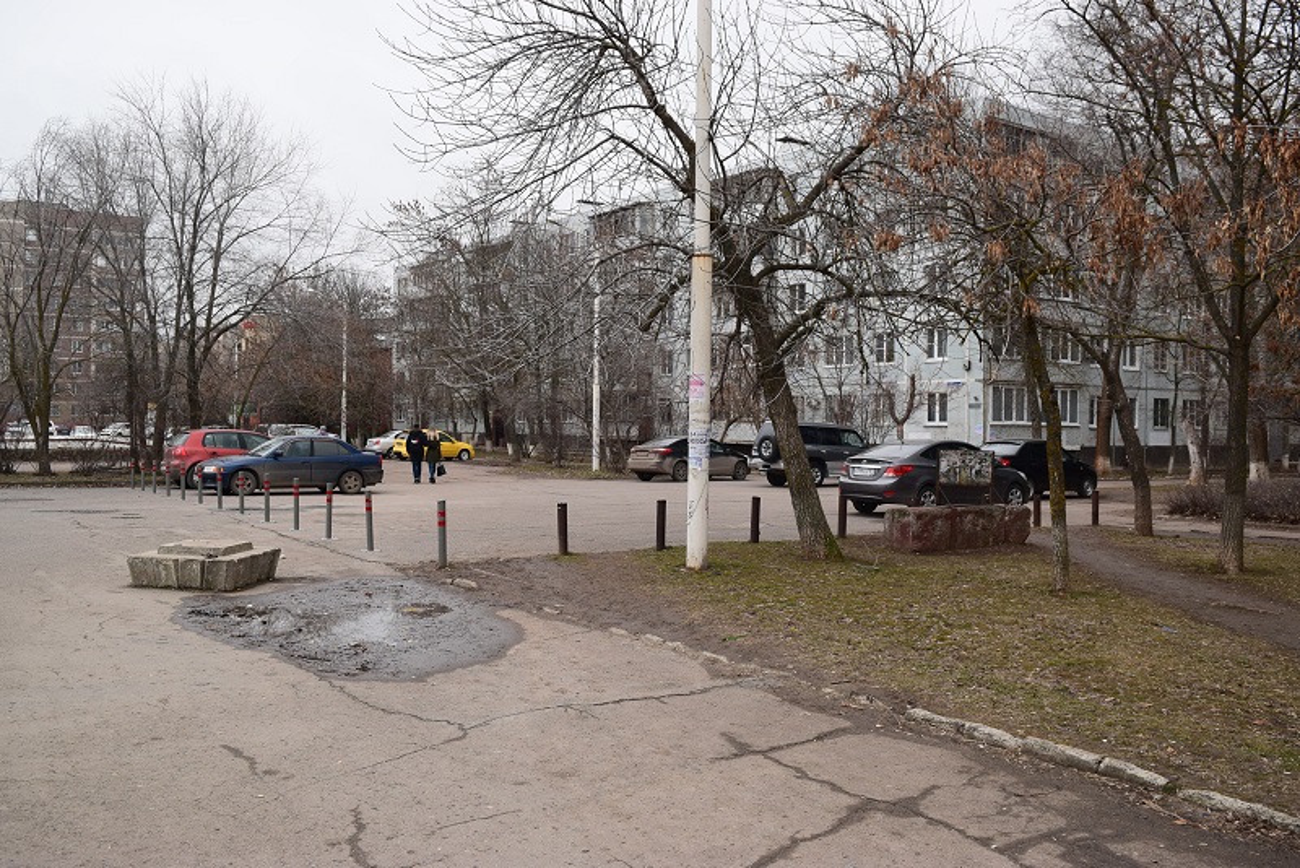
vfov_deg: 43.6
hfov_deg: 61.9
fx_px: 1084
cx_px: 650
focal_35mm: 30
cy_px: 434
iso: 400
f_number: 7.1
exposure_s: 1/25
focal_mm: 20
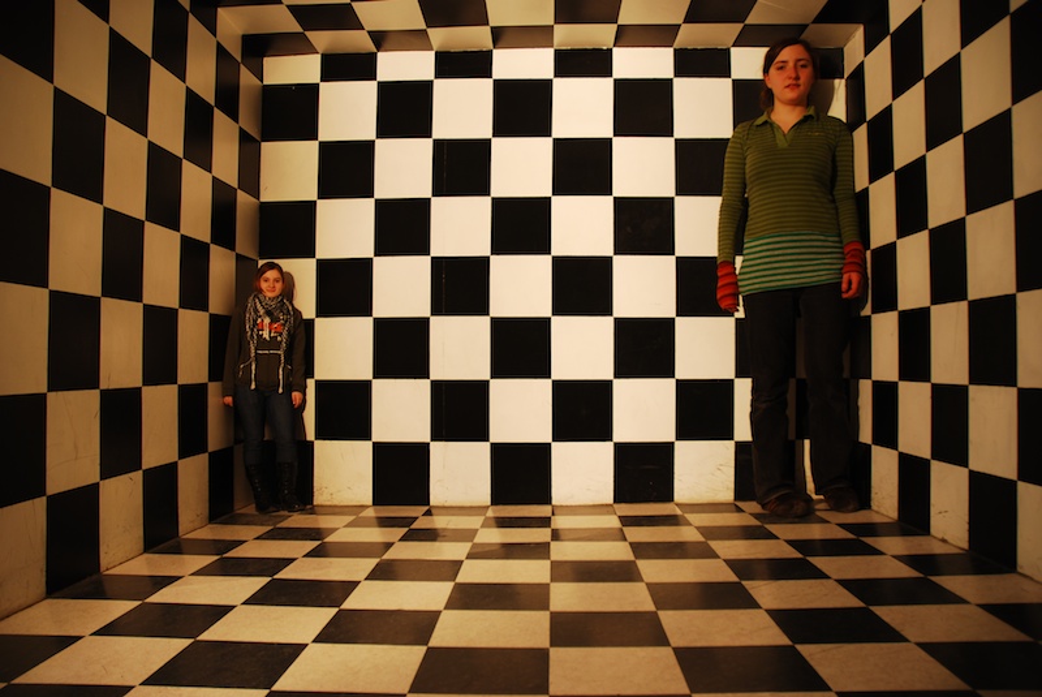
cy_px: 348
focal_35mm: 27
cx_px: 521
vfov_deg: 48.0
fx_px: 782
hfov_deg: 67.3
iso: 100
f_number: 3.5
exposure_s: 1/2
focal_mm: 18
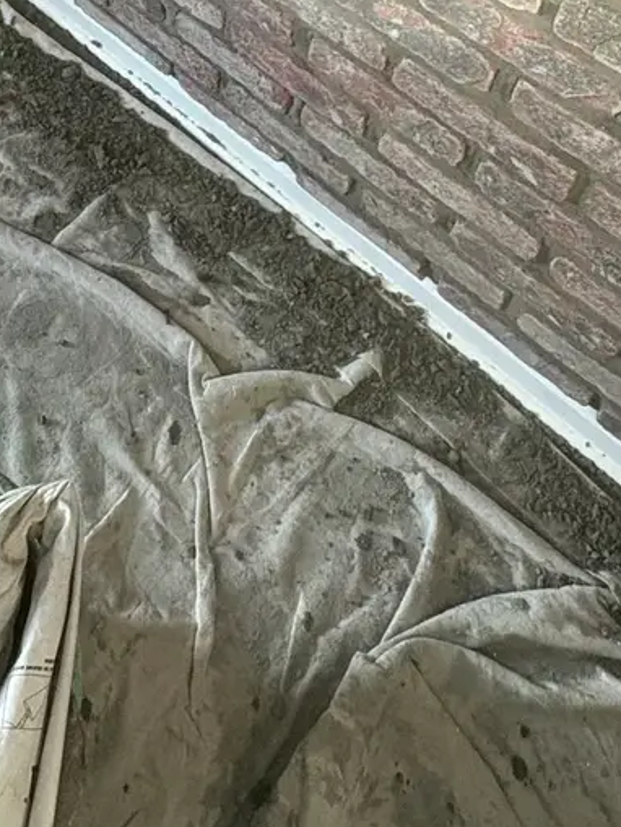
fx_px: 1052
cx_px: 179
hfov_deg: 32.4
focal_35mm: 44
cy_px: -172
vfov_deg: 34.2
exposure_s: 1/99
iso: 160
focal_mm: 2.22
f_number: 2.2
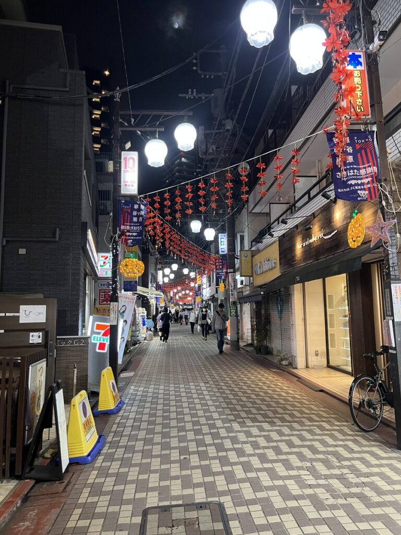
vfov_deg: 67.3
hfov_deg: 53.1
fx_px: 402
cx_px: 200
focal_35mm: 26
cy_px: 268
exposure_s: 1/50
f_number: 1.6
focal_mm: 5.1
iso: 320
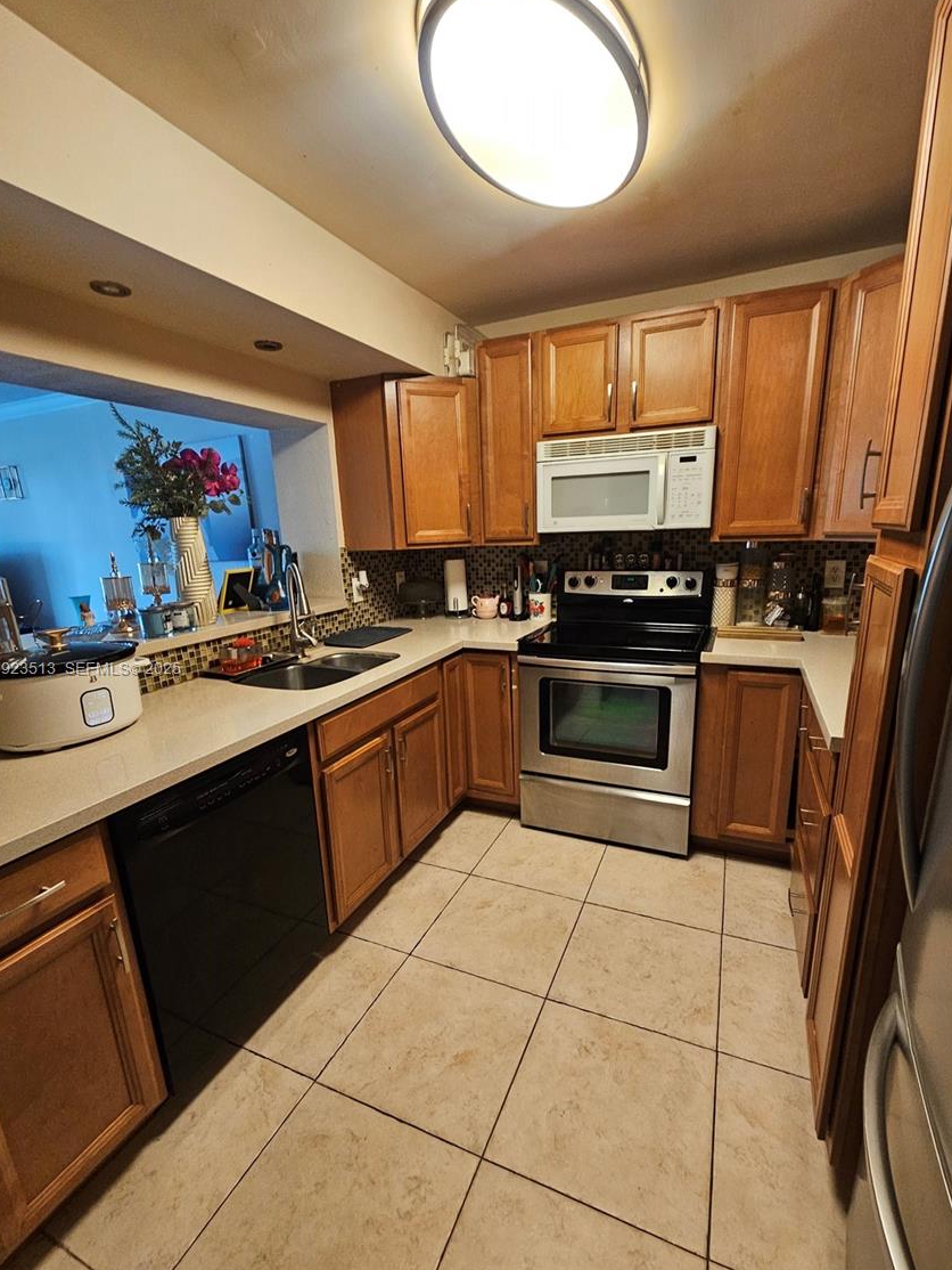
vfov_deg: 101.9
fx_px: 513
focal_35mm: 14
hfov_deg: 85.7
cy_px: 670
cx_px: 483
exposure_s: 1/40
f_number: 2.2
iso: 320
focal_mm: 2.2
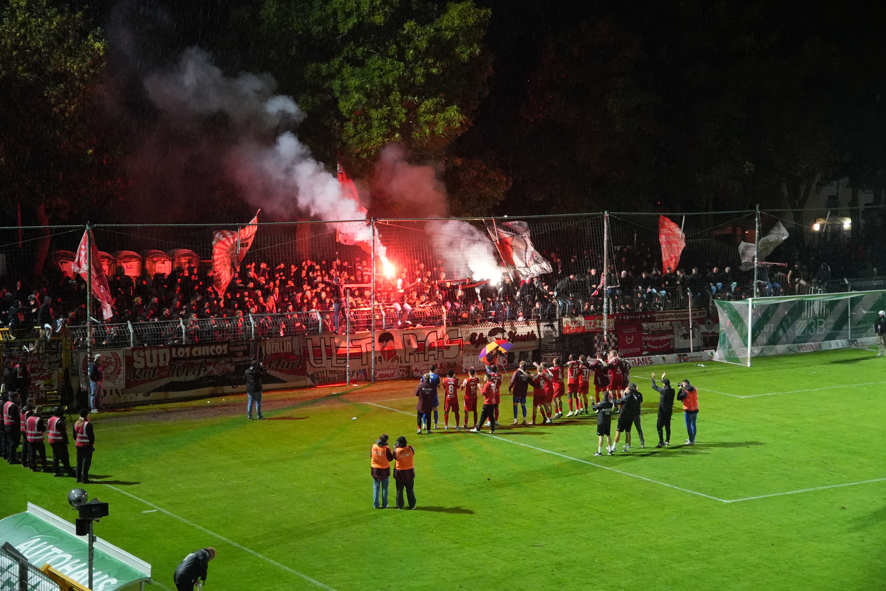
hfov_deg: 30.5
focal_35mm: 66
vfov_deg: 20.6
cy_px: 296
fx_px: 1624
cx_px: 443
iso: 8000
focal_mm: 44
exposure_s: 1/160
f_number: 4.5
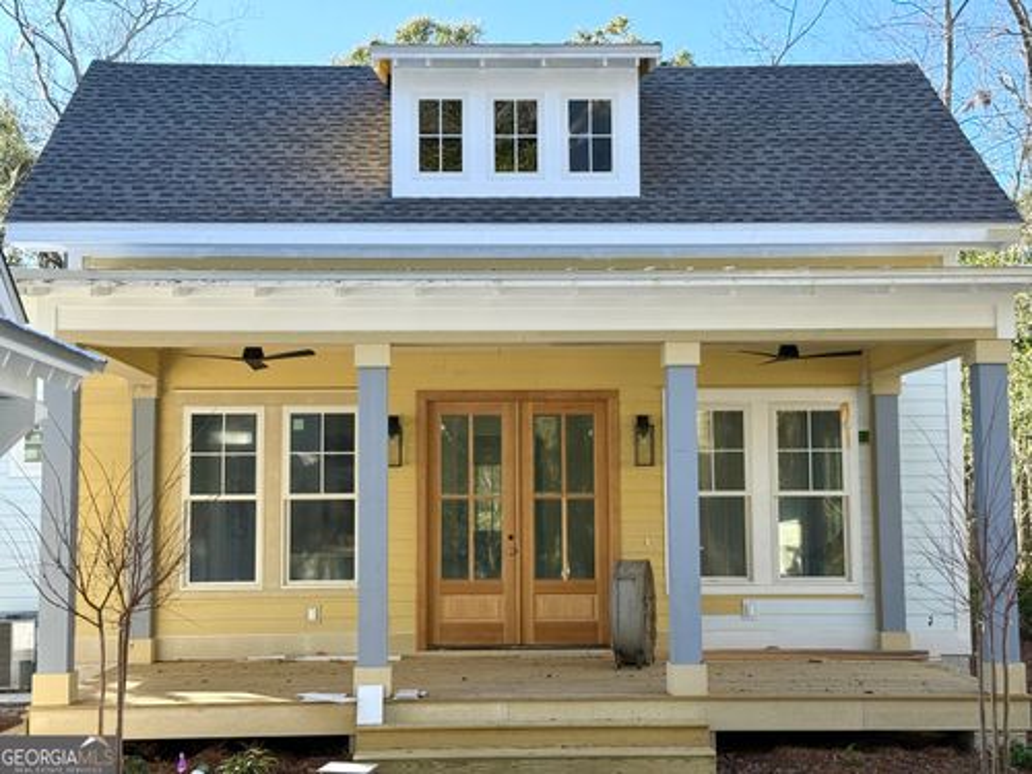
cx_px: 516
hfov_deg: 39.7
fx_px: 1431
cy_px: 387
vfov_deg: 30.3
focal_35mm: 48
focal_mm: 6.76
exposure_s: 1/1100
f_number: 1.78
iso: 100
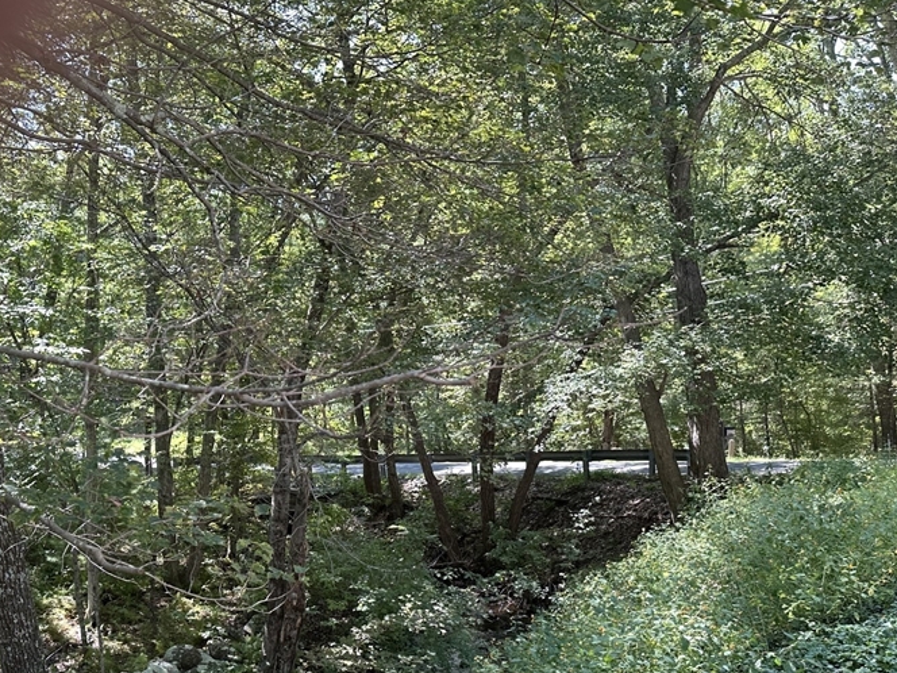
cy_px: 473
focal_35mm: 37
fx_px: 959
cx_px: 274
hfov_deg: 49.0
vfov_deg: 38.0
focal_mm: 6.86
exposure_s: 1/167
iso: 64
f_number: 1.78
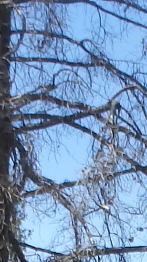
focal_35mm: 257
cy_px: 665
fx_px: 1780
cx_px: 337
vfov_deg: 7.7
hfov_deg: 4.6
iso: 125
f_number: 3.9
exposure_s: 1/500
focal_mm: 5
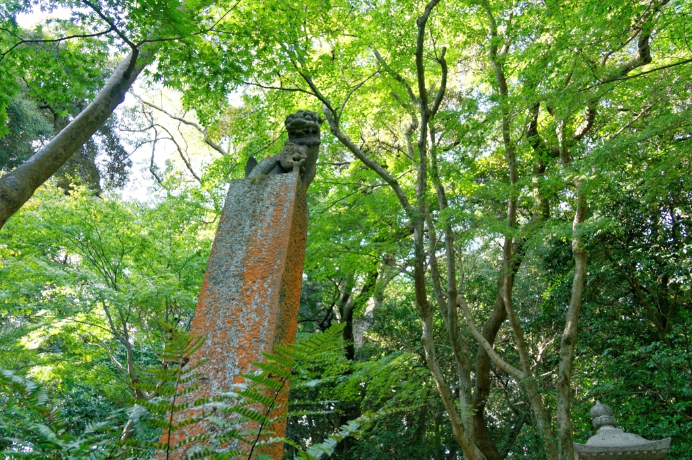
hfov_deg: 67.4
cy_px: 230
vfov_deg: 47.9
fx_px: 519
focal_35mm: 27
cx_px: 346
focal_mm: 18
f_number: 5
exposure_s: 1/20
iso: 200
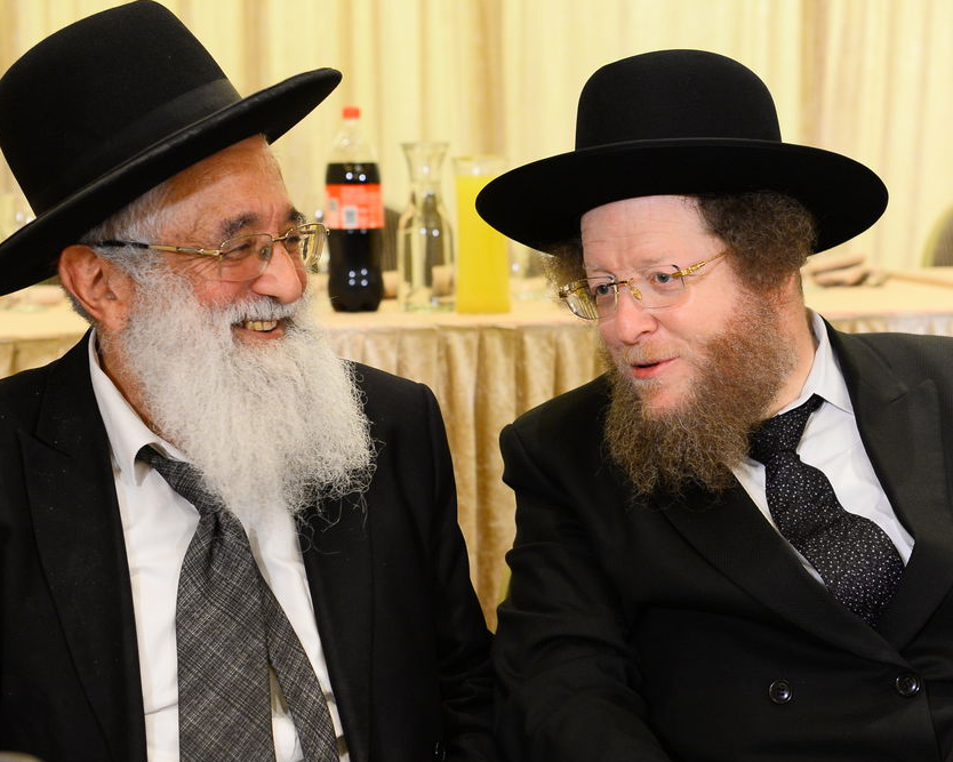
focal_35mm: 63
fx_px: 1777
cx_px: 537
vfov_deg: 24.2
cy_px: 415
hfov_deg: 30.0
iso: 2000
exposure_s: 1/160
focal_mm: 40
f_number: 3.5
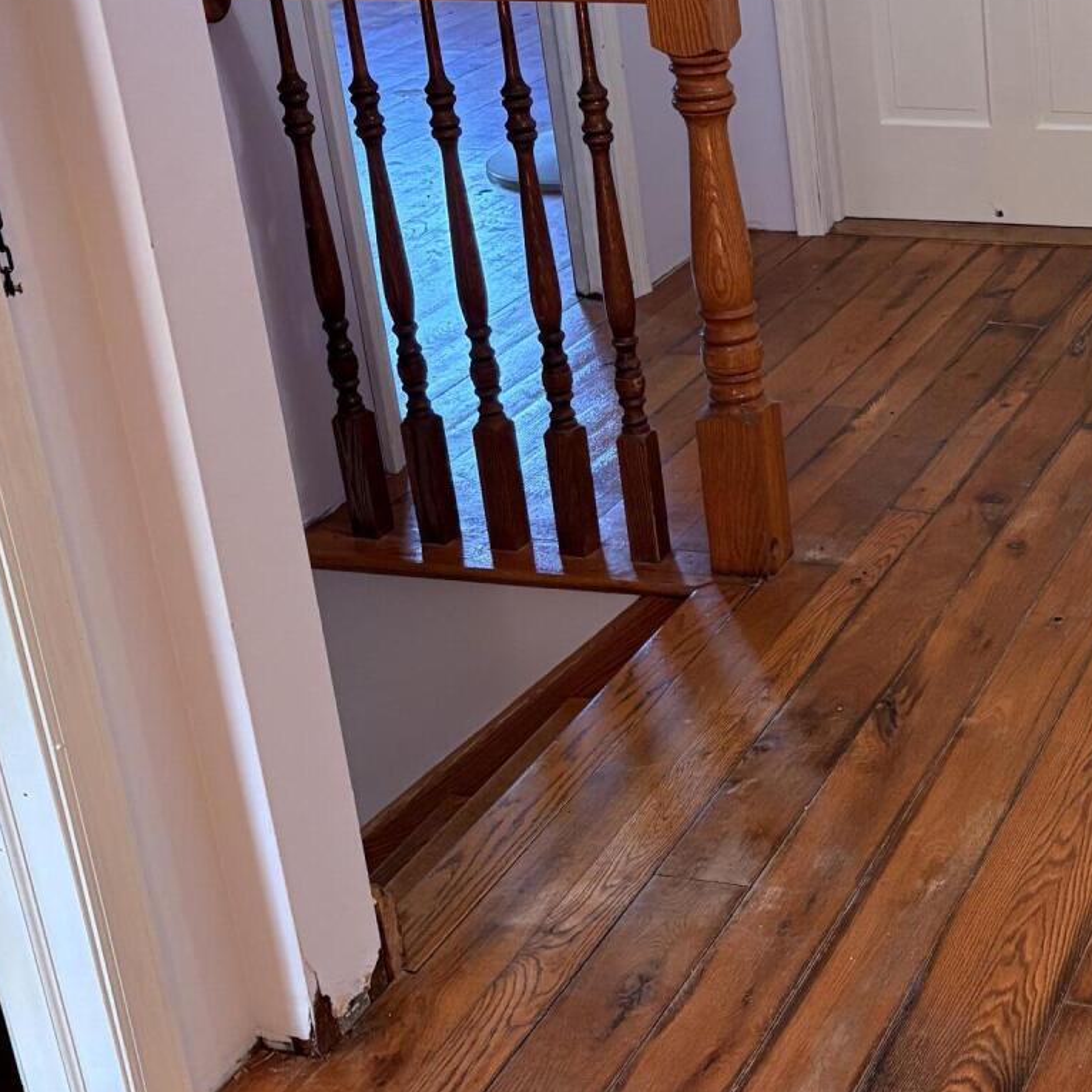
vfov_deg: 28.5
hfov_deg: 27.2
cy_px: 401
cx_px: 1058
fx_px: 2141
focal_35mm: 60
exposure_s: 1/60
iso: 250
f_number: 1.6
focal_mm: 5.96
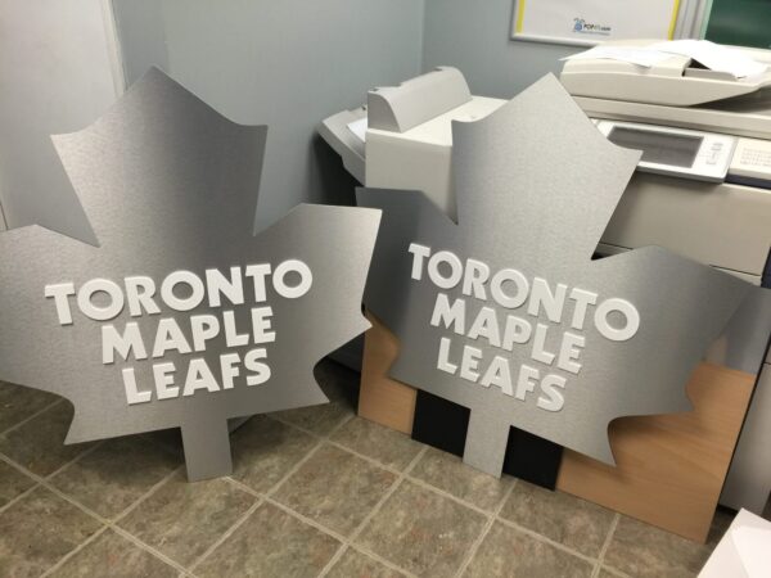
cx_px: 386
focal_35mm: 29
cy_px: 289
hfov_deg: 61.7
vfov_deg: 48.2
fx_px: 646
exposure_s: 1/30
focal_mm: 4.15
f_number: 2.2
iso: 50
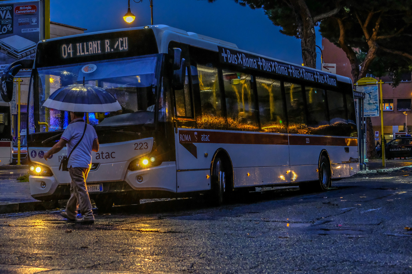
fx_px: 950
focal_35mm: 83
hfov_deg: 24.5
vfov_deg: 16.5
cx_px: 206
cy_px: 137
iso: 6400
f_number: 5
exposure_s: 1/100
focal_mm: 55
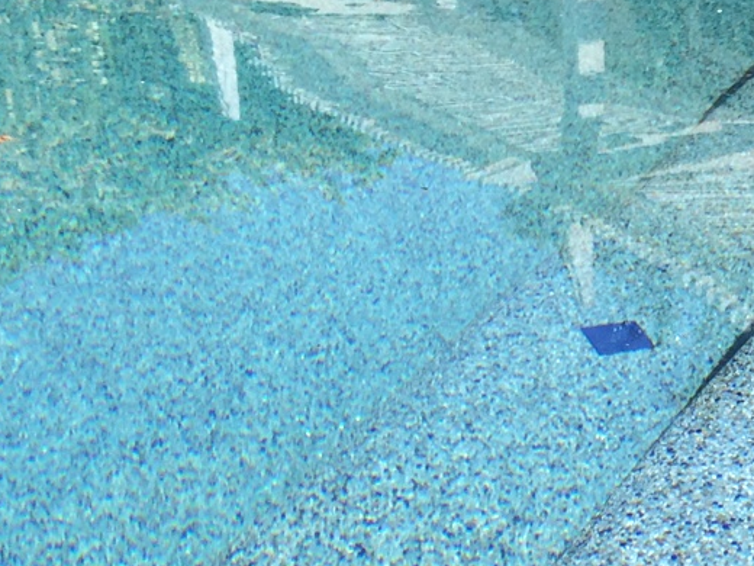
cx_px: 908
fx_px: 1982
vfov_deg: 15.7
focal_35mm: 91
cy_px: 649
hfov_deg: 20.2
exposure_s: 1/1786
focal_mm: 4.15
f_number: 2.2
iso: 32
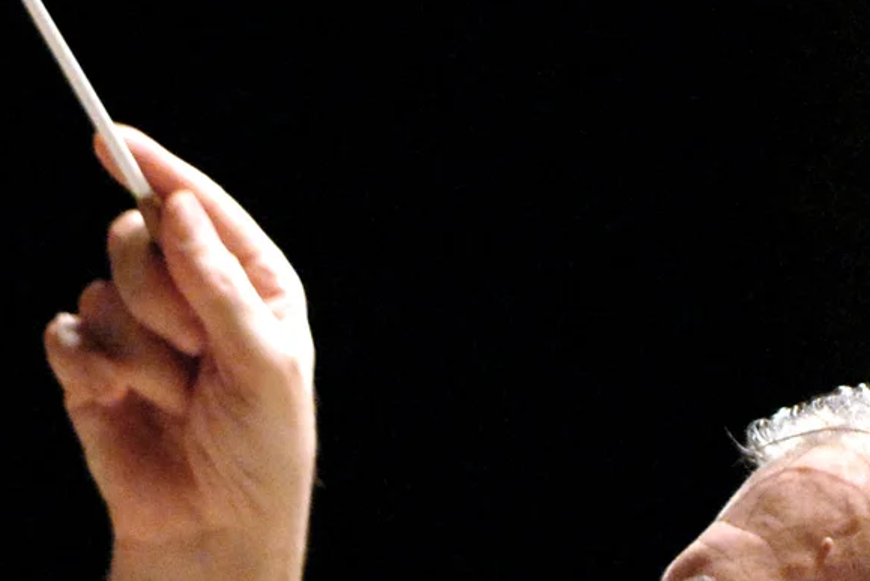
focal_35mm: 992
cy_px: 802
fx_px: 23988
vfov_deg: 1.4
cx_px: 642
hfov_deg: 2.1
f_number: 2.8
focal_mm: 175
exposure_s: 1/200
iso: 1000
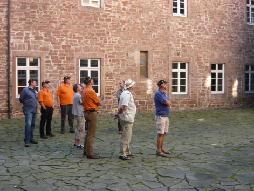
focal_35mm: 42
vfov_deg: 34.4
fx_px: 308
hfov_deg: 44.6
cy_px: 94
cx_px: 104
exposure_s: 1/80
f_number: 2.8
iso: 100
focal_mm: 5.5
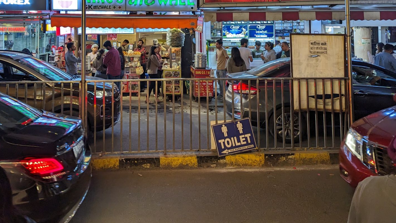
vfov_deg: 30.4
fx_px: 389
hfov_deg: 53.8
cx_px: 171
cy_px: 18
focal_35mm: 37
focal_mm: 6.81
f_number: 1.85
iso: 92
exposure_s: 1/100
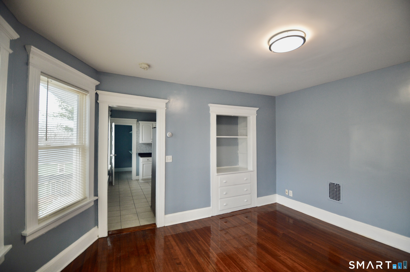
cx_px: 205
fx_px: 171
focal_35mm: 15
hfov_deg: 100.4
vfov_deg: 77.2
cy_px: 136
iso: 400
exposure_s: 1/100
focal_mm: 10
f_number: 5
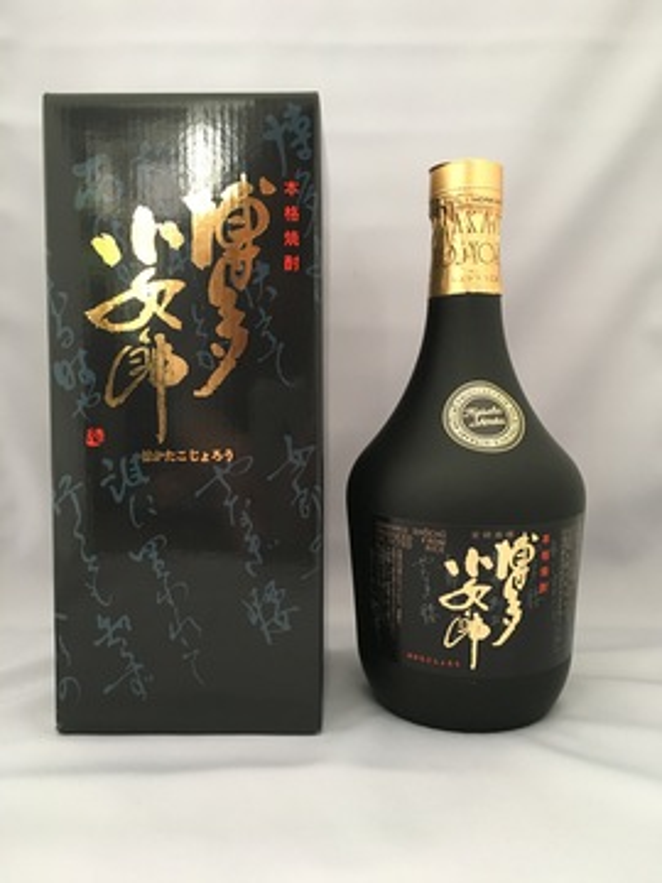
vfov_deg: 61.7
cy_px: 442
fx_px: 739
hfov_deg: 48.2
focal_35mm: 29
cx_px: 331
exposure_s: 1/24
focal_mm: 4.15
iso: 200
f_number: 2.2
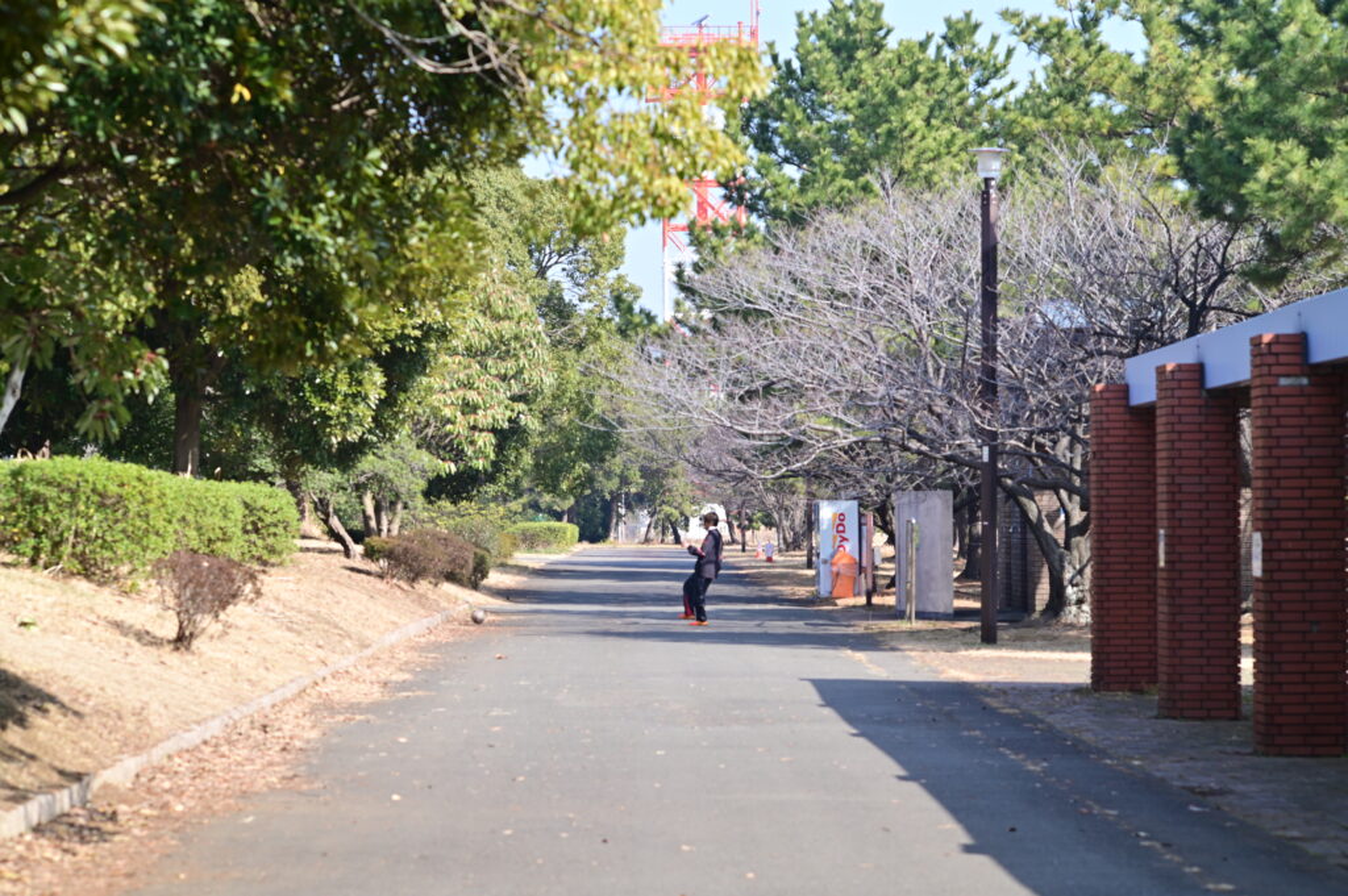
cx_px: 674
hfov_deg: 19.5
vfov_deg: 13.0
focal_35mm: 105
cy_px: 448
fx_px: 3928
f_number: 2.5
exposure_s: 1/250
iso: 100
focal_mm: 105
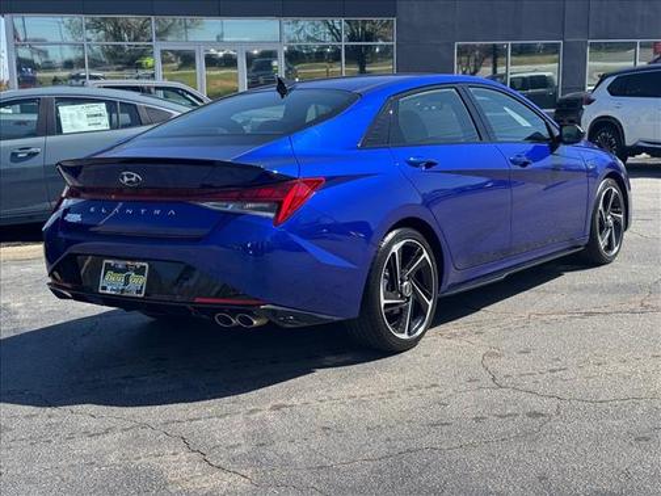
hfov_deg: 39.7
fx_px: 917
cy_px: 248
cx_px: 330
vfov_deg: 30.3
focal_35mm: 48
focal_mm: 6.76
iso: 64
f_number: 1.78
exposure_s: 1/1869
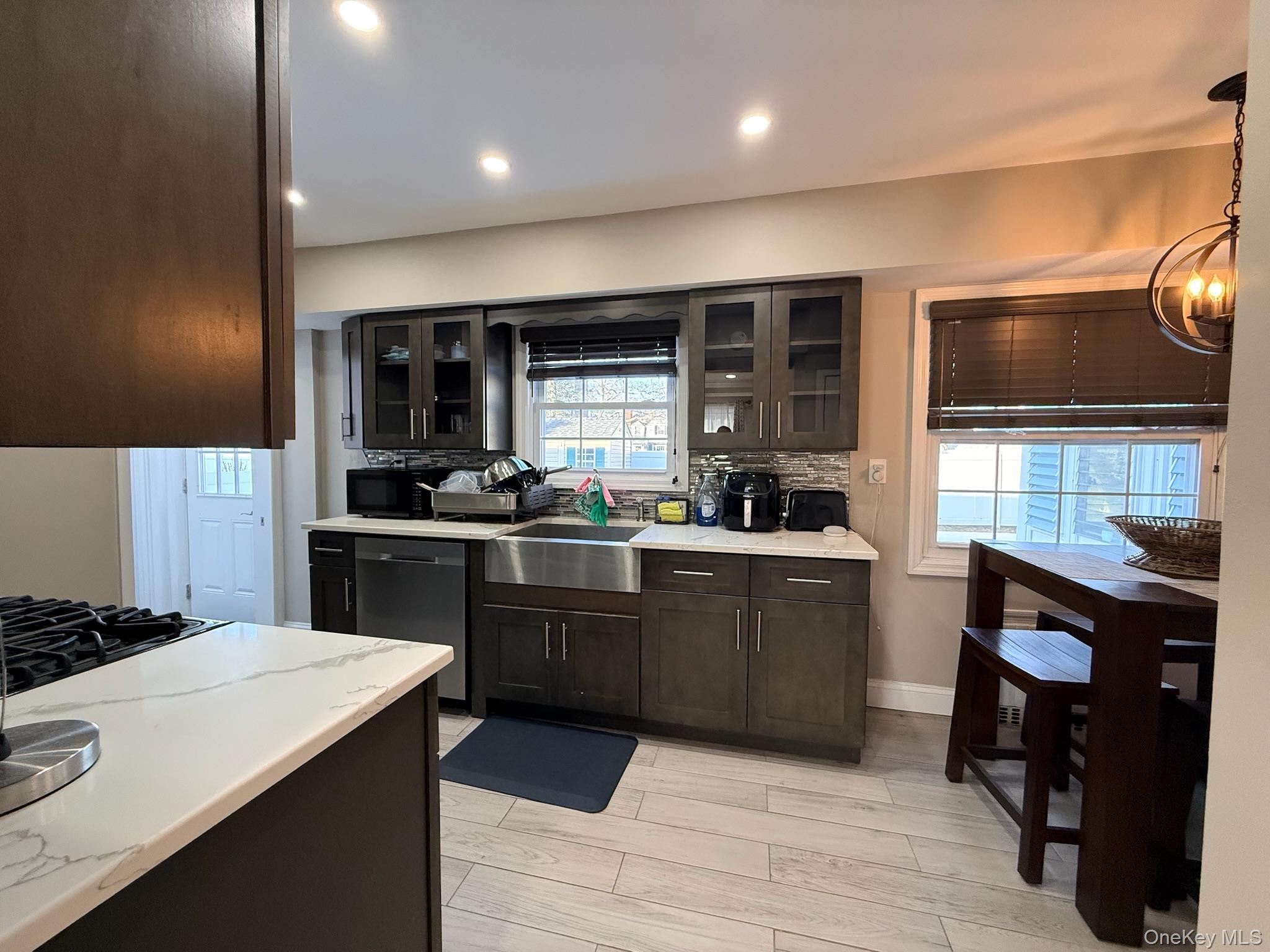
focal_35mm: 14
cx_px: 635
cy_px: 476
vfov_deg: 85.7
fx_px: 514
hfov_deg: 102.1
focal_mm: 2.22
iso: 400
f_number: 2.2
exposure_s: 1/120
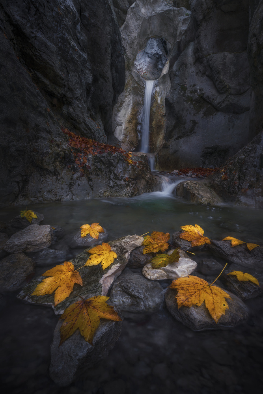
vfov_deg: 96.7
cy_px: 197
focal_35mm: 16
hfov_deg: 73.8
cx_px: 132
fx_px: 175
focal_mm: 16
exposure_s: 1/4
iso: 100
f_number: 18
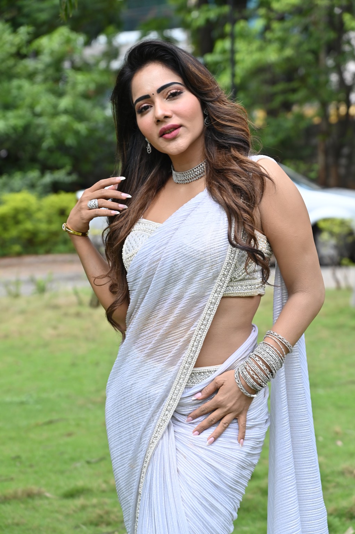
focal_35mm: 110
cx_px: 178
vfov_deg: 18.6
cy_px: 267
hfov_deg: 12.4
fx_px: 1629
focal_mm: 110
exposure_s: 1/400
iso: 400
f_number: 6.3
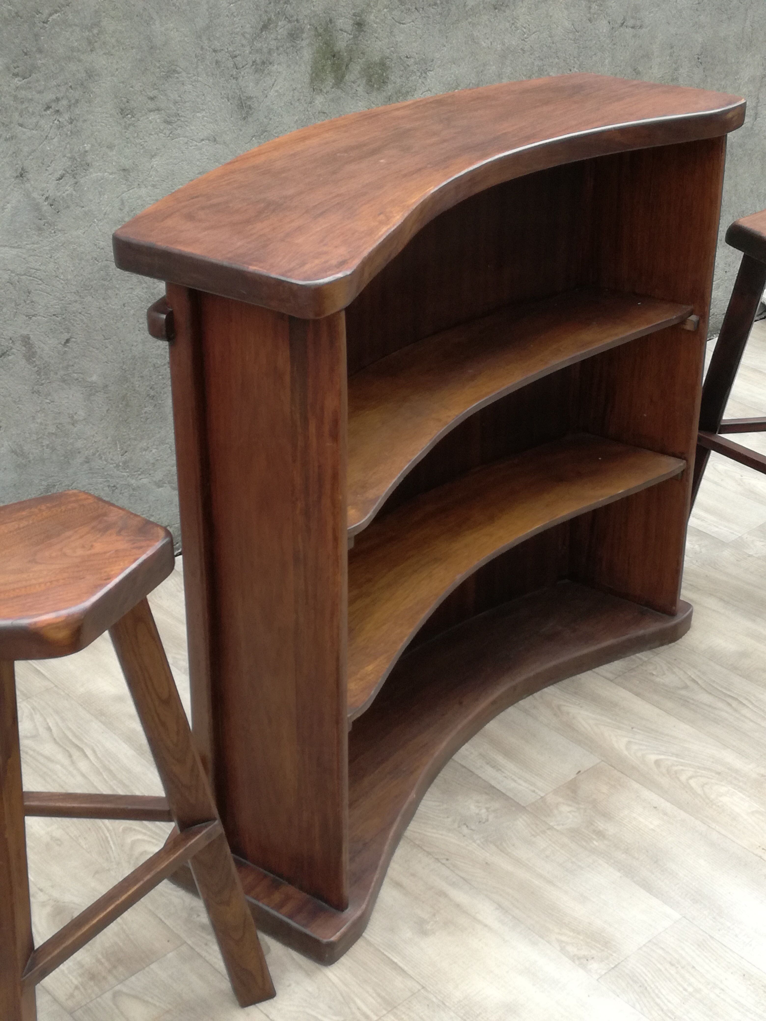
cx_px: 383
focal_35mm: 27
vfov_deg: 65.3
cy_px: 510
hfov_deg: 51.4
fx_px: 797
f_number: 2
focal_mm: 3.79
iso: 64
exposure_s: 1/60
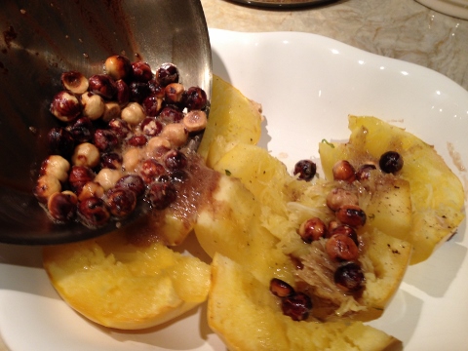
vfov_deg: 42.9
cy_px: 176
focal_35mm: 33
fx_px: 446
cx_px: 234
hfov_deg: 55.4
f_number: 2.4
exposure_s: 1/20
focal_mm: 4.12
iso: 64
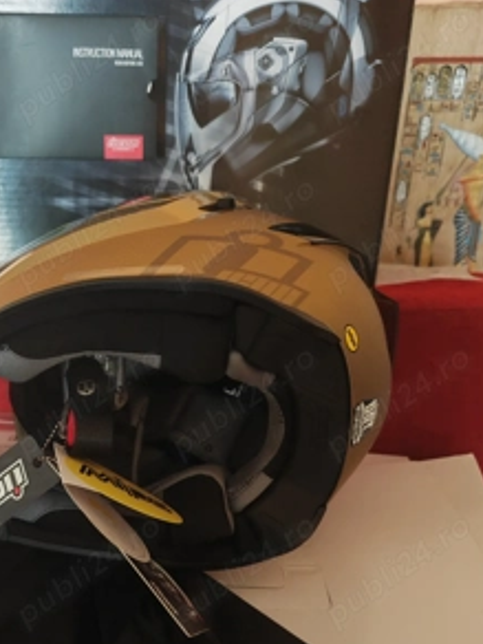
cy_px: 439
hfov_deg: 38.3
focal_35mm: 37
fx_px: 688
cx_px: 165
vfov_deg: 49.1
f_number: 1.6
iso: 640
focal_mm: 7.62
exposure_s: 1/50
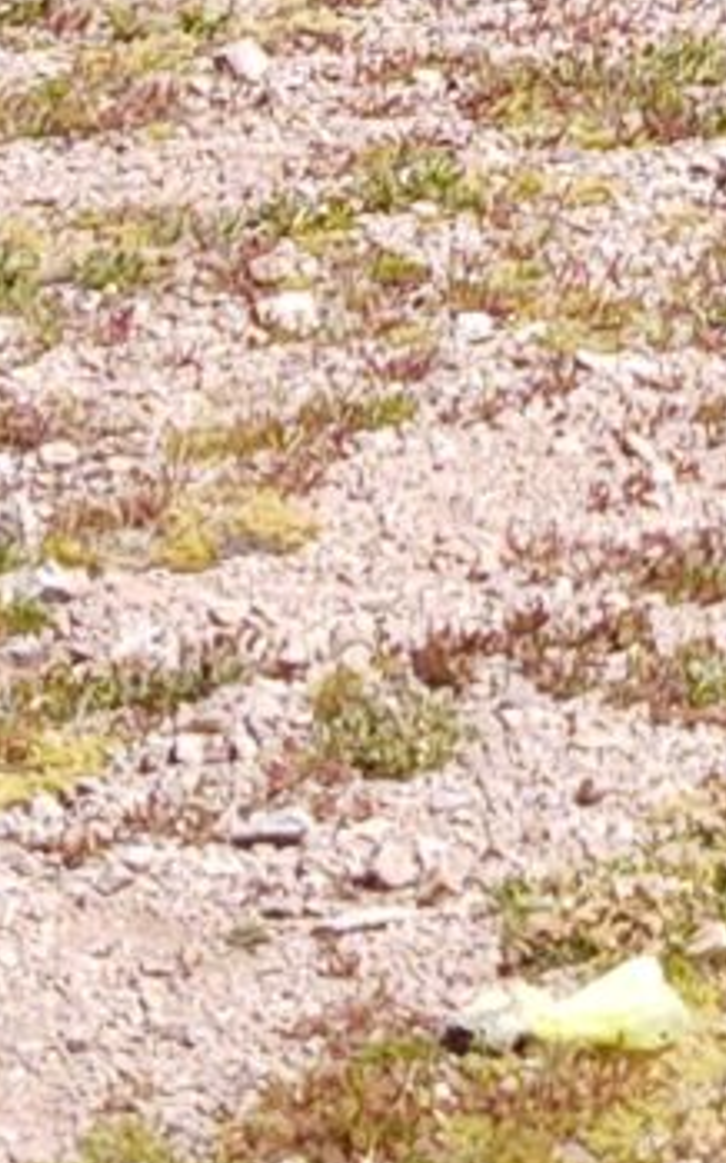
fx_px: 6651
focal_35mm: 210
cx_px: 1695
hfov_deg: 6.0
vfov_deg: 9.0
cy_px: -1663
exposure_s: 1/2468
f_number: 1.7
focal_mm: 4.75
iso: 100
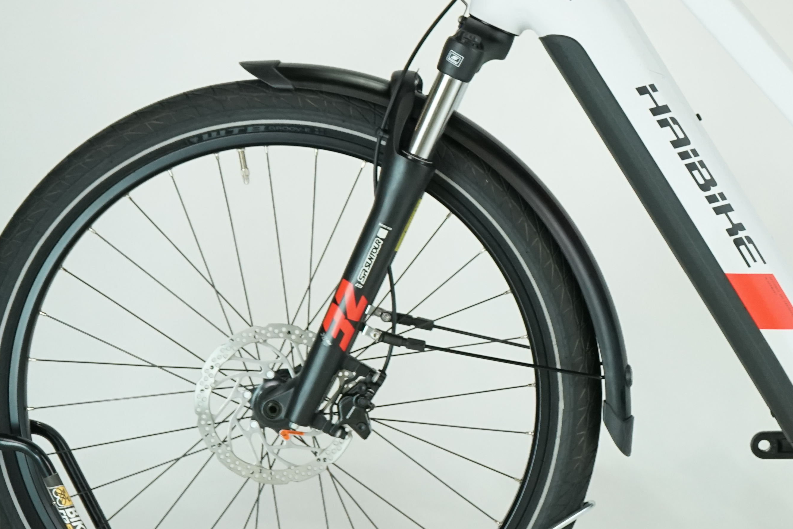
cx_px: 808
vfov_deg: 10.9
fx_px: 2775
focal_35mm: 126
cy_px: 185
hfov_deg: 15.9
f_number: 5.6
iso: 1600
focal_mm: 56
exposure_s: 1/200
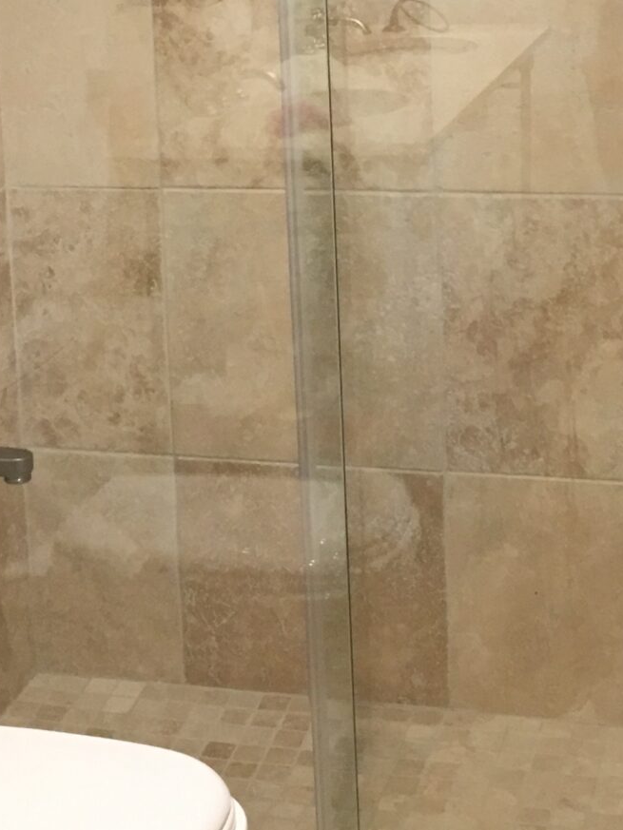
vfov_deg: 22.7
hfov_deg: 17.3
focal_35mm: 85
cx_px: 185
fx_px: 2039
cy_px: 152
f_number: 2.2
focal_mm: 4.15
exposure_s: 1/15
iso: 80
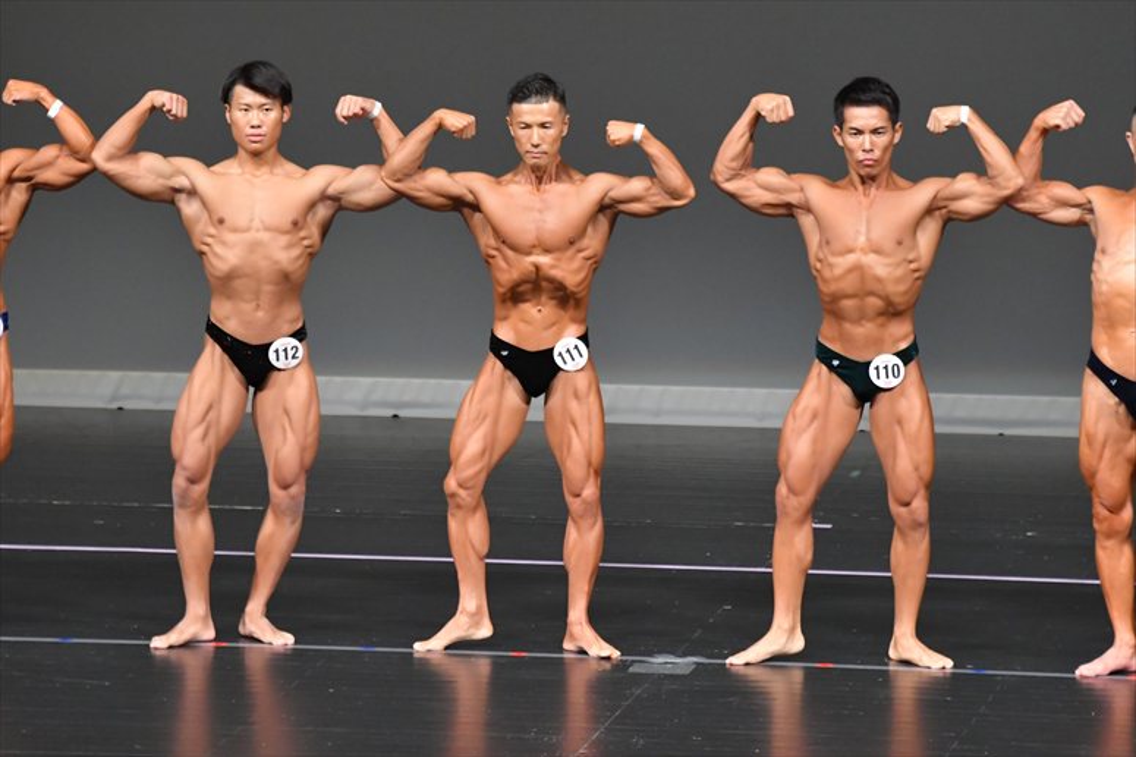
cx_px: 568
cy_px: 378
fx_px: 9935
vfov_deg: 4.4
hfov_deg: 6.5
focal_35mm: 315
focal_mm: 210
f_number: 5.6
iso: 5000
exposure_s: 1/400
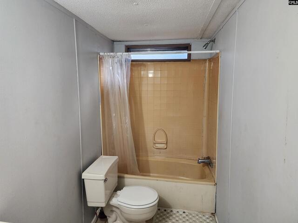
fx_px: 198
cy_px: 112
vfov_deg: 58.9
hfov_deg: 73.9
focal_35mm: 23
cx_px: 149
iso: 800
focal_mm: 6.4
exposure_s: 1/120
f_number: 1.8
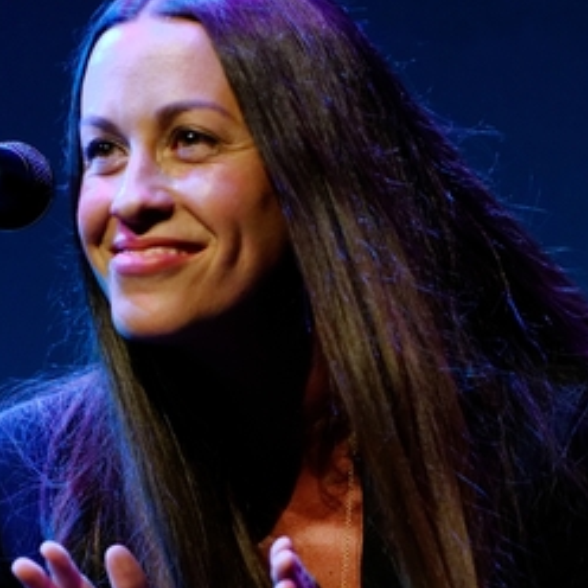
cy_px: 512
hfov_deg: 3.3
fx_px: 10301
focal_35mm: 536
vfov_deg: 3.3
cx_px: 183
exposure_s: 1/640
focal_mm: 200
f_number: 3.5
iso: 3200
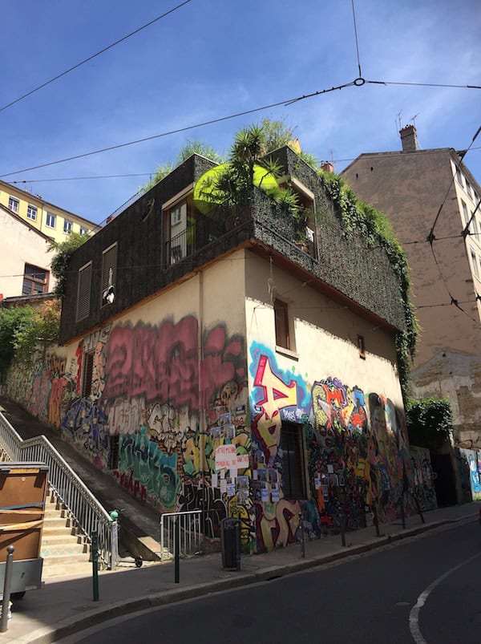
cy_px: 322
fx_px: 539
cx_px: 240
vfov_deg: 61.7
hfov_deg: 48.1
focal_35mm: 29
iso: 32
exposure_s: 1/1014
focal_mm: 4.2
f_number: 2.2
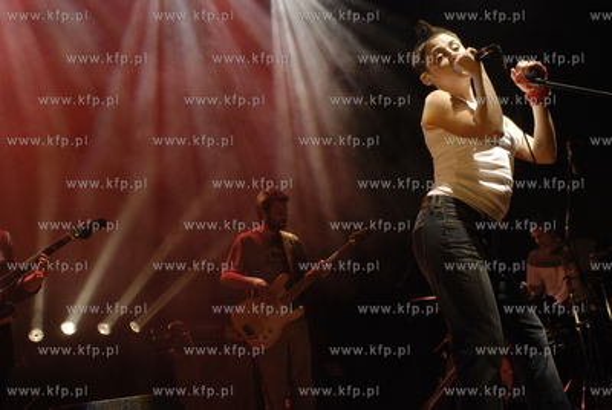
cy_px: 205
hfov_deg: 53.1
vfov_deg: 37.0
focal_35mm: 36
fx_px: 613
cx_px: 306
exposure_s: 1/80
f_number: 2.8
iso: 400
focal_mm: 24
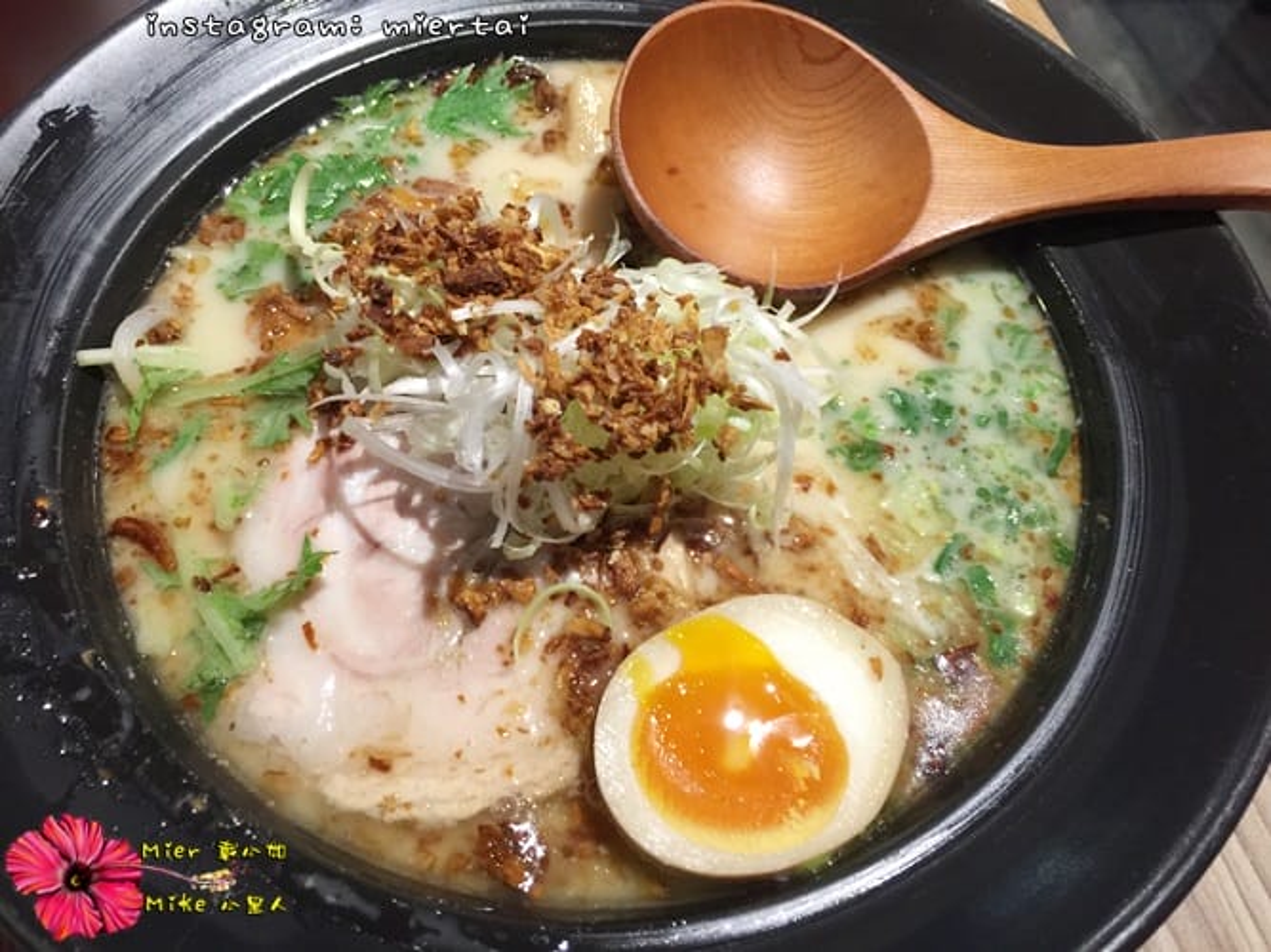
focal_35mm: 29
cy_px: 476
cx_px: 636
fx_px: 1065
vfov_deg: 48.2
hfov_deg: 61.7
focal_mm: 4.15
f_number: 2.2
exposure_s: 1/8
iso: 125
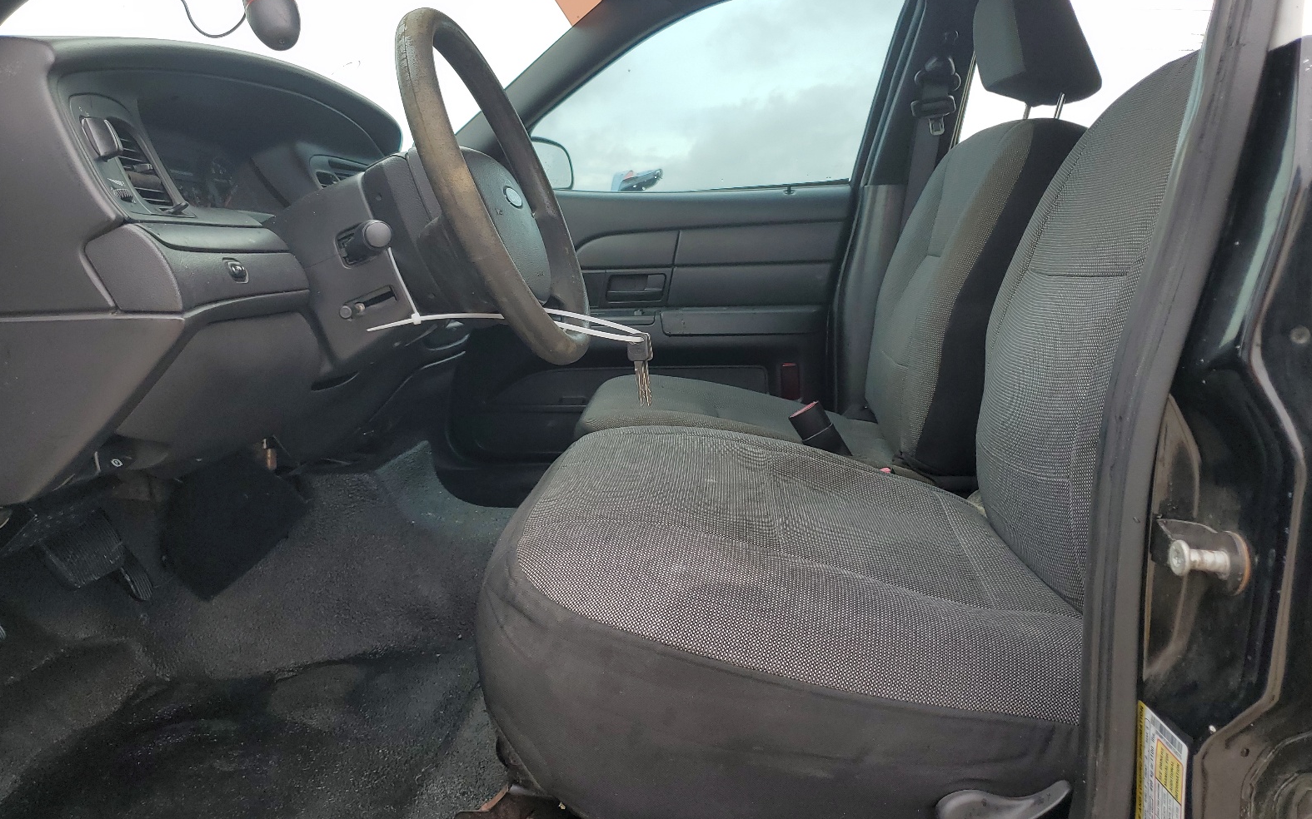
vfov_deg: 44.4
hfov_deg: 66.5
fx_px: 1001
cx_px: 651
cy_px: 356
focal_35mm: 28
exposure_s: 1/667
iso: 50
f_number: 1.5
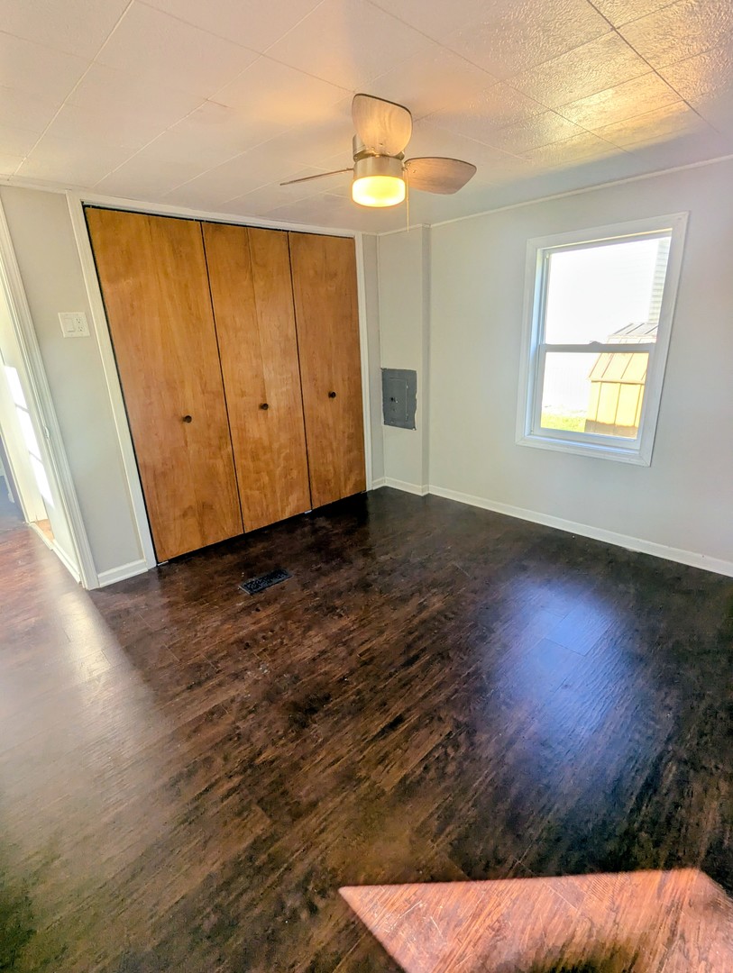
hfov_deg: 78.2
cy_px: 486
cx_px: 366
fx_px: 451
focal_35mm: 16
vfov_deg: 94.4
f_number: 2.2
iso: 77
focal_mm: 2.35
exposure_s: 1/142
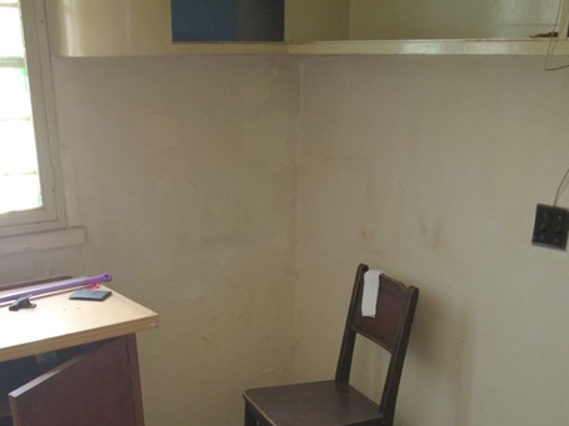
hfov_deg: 42.9
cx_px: 253
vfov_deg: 29.9
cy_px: 457
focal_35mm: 44
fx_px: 723
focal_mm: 4.4
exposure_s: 1/6.25
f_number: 1.8
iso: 800
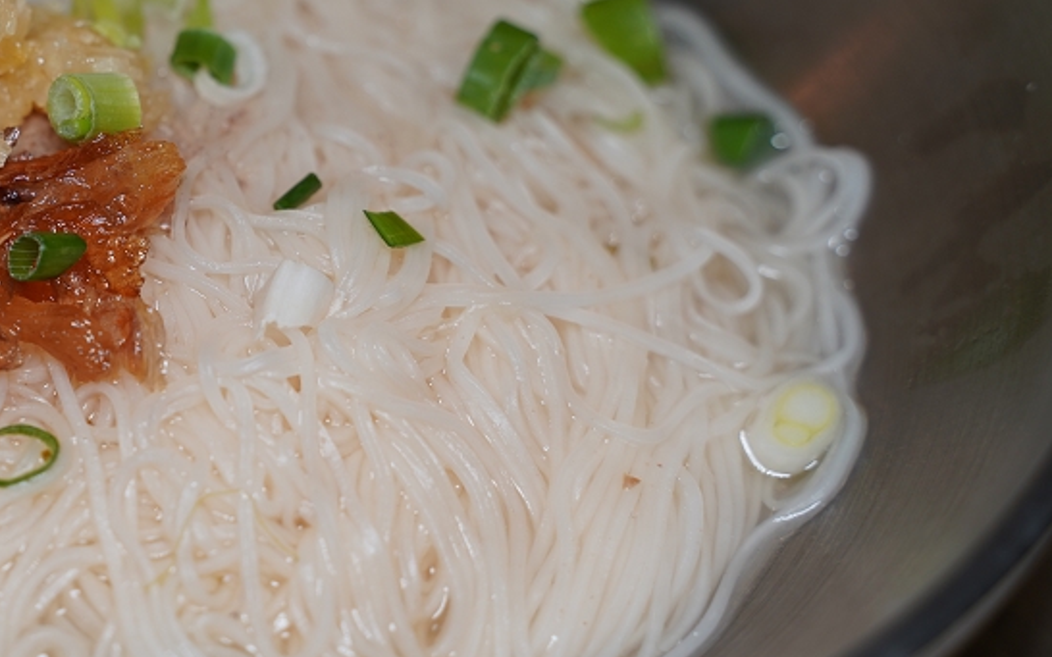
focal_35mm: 103
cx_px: 98
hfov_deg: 19.8
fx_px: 2952
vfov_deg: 12.7
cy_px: 231
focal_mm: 46
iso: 125
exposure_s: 1/60
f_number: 4
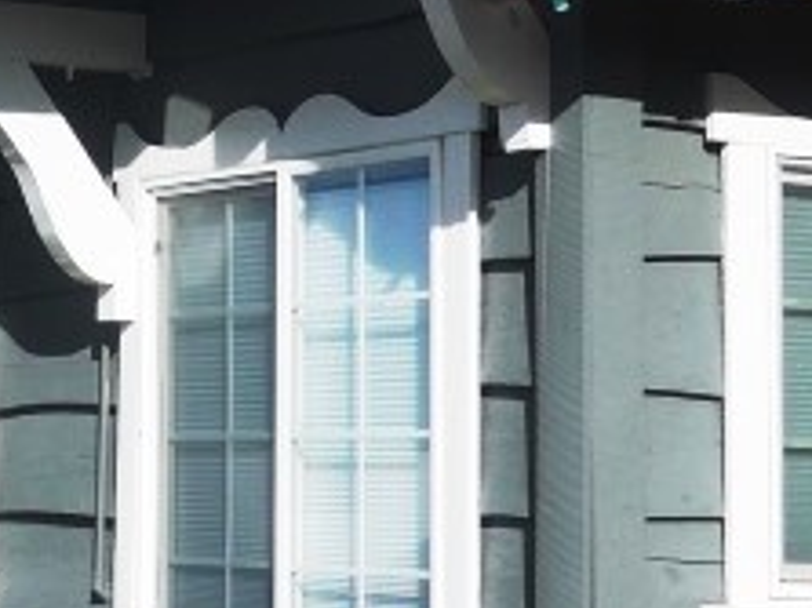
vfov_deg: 11.0
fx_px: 3118
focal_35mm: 133
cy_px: -44
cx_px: 40
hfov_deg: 14.6
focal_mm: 6
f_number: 3.2
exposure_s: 1/2000
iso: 80
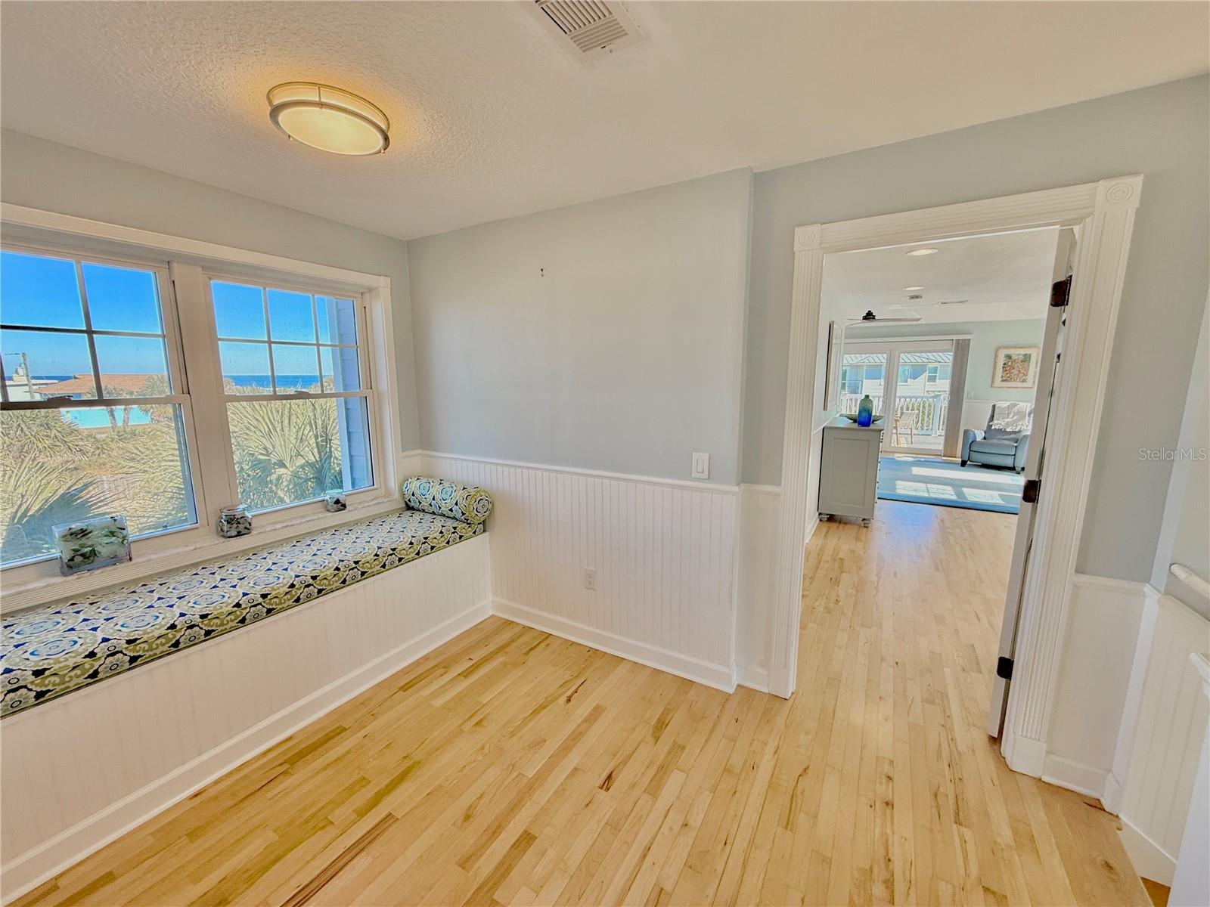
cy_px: 454
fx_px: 489
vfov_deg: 85.7
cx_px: 605
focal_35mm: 14
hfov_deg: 102.1
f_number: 2.2
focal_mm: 2.22
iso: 80
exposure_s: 1/120
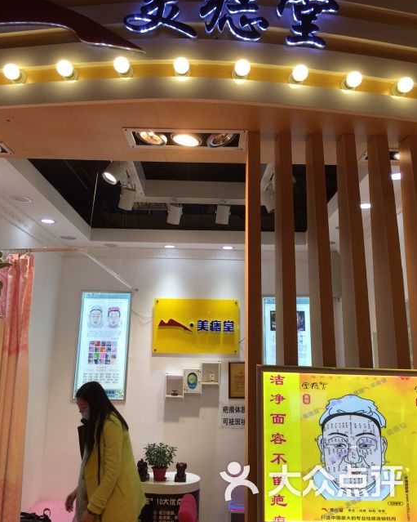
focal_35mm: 31
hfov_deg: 47.1
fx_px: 478
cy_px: 238
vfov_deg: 57.1
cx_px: 210
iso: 32
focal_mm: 4.15
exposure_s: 1/50
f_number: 2.2
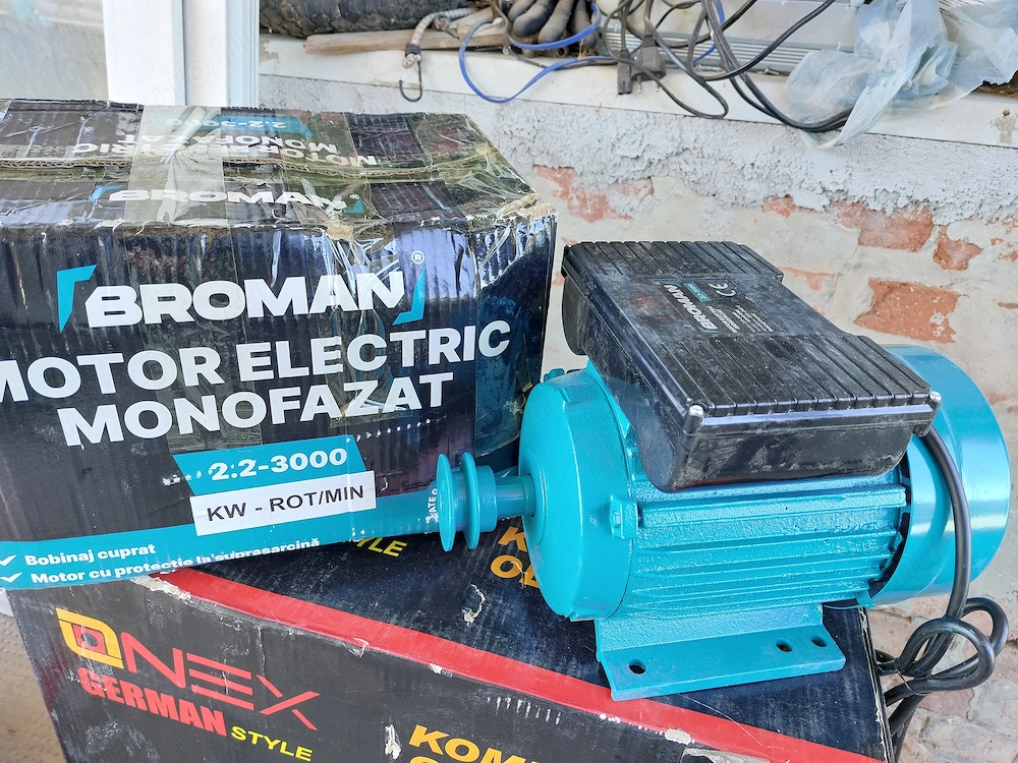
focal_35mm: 25
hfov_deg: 69.4
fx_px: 735
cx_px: 509
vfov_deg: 54.9
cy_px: 382
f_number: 1.8
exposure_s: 1/50
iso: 50
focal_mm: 5.23
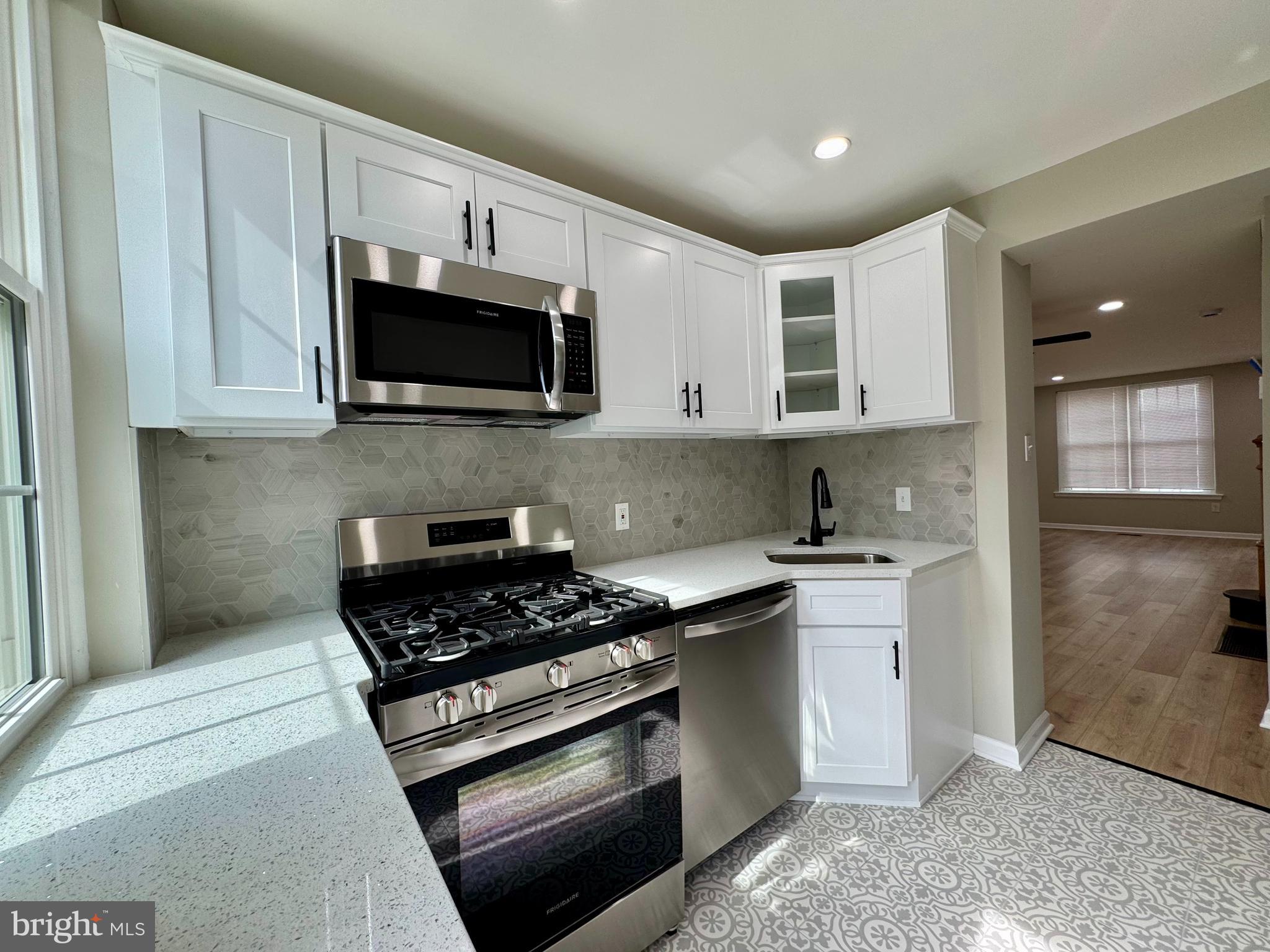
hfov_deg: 102.1
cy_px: 476
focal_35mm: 14
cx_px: 635
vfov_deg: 85.7
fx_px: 514
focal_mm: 2.22
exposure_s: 1/120
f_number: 2.2
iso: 64
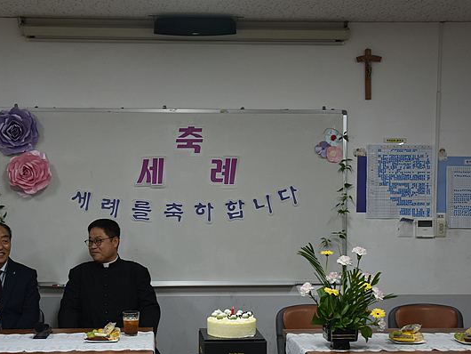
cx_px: 202
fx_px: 790
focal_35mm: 58
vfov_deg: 25.2
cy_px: 209
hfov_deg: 33.2
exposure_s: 1/125
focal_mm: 40
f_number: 4.5
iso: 720
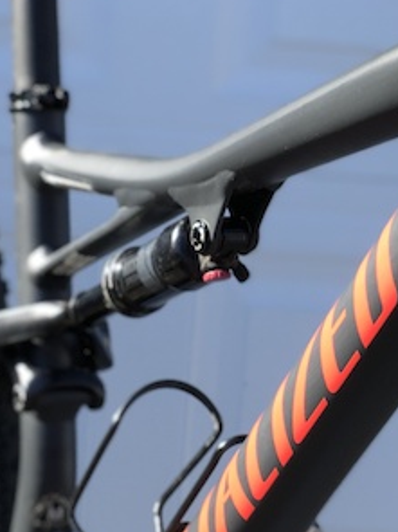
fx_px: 2163
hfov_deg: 10.5
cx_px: 155
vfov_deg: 13.5
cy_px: 694
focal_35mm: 141
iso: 16
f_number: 2.4
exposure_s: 1/197
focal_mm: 6
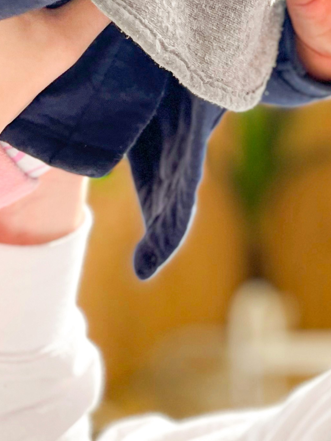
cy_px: 57
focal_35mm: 190
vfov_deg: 10.4
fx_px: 2422
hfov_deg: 7.8
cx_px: 298
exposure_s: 1/150
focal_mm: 7.5
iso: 20
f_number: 2.2
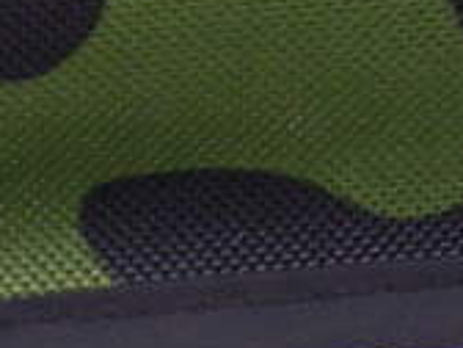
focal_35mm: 232
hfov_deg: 8.3
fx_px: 3103
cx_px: 728
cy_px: 602
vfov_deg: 6.3
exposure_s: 1/50
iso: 160
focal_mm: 6.3
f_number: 3.3
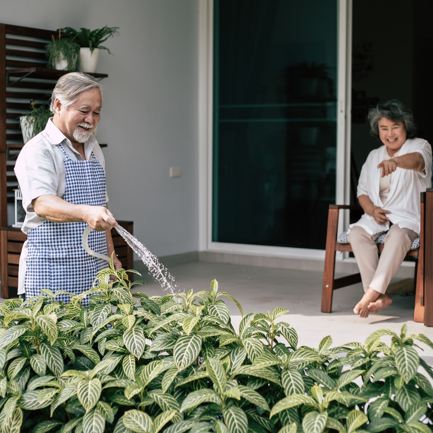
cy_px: 216
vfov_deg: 26.9
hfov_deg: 26.9
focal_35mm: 64
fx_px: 906
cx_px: 209
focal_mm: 50
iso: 320
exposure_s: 1/1000
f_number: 2.5
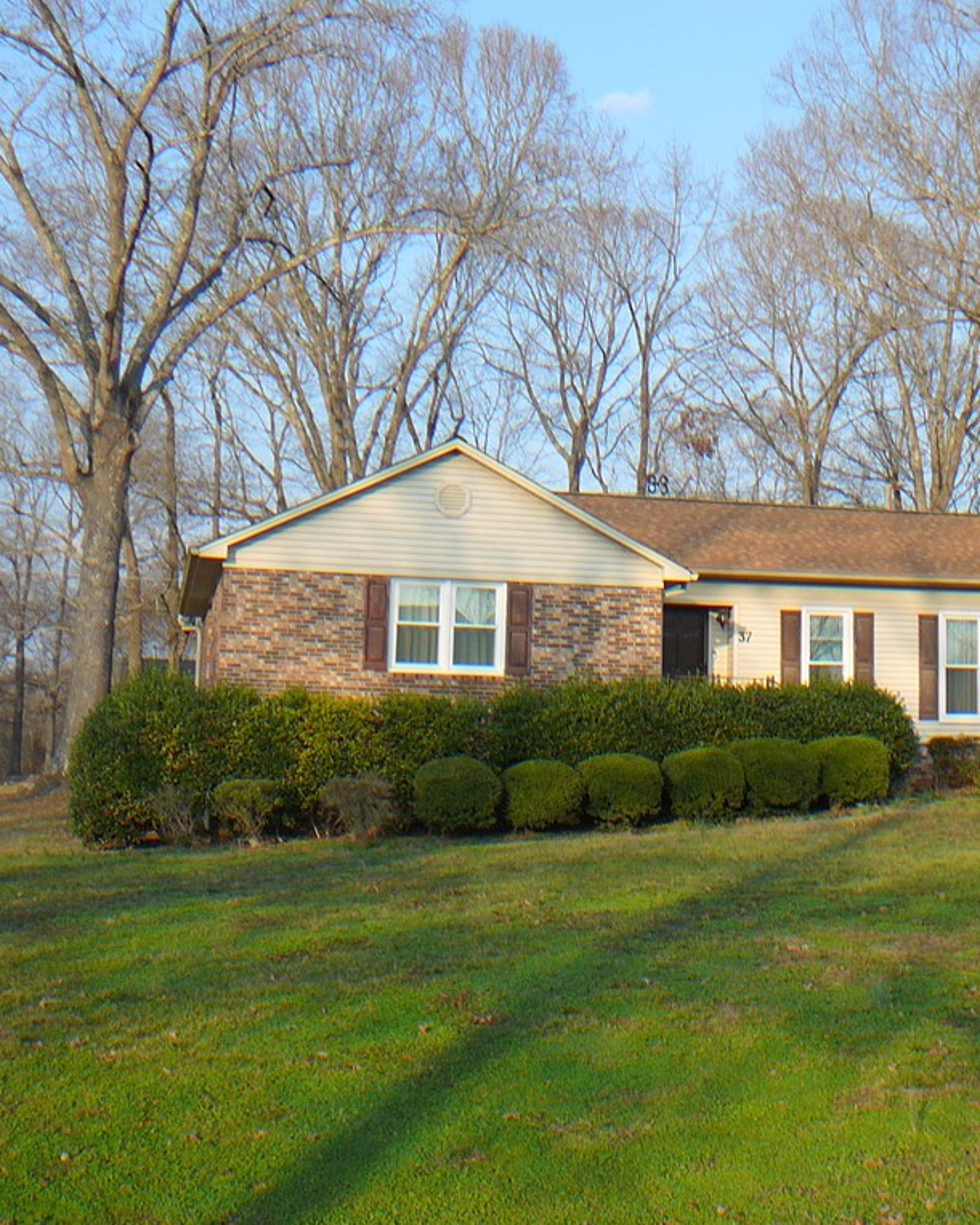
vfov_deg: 36.7
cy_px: 612
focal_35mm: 51
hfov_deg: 28.9
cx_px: 815
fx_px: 1849
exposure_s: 1/400
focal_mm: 5.8
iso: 80
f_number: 3
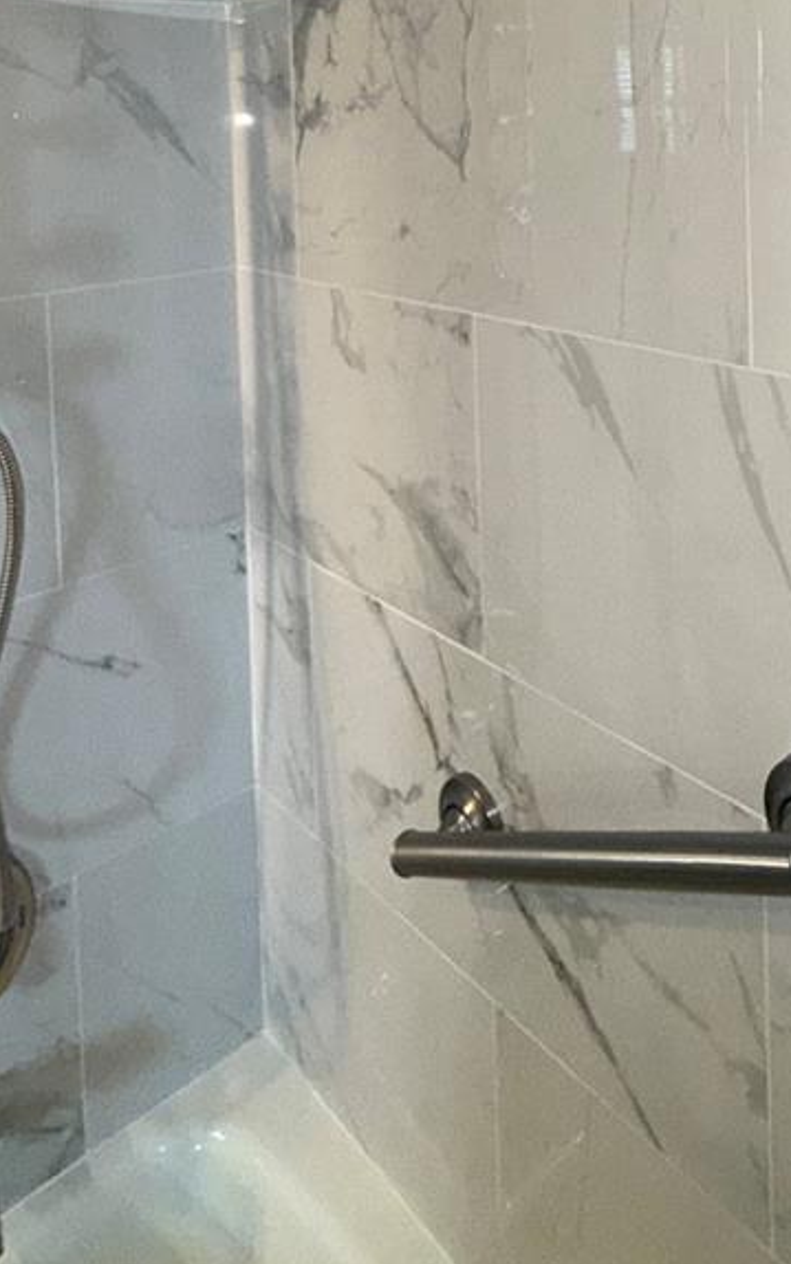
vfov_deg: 53.8
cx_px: 635
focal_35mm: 31
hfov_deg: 39.0
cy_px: 137
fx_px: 1069
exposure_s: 1/120
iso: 100
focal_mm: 2.22
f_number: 2.2
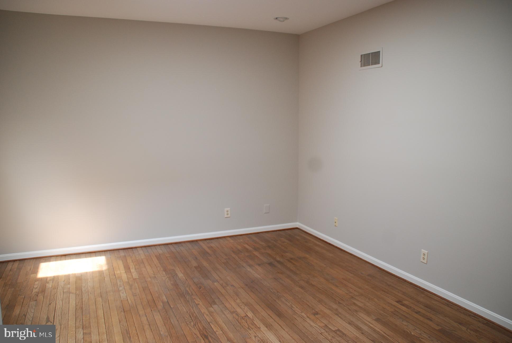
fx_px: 384
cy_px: 172
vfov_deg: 48.0
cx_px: 256
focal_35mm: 27
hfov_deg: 67.3
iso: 400
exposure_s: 1/100
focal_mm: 18
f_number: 5
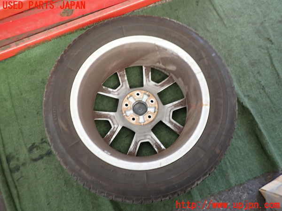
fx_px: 204
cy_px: 106
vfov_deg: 54.9
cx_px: 141
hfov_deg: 69.4
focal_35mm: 25
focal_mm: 4.5
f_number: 2
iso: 250
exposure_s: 1/30
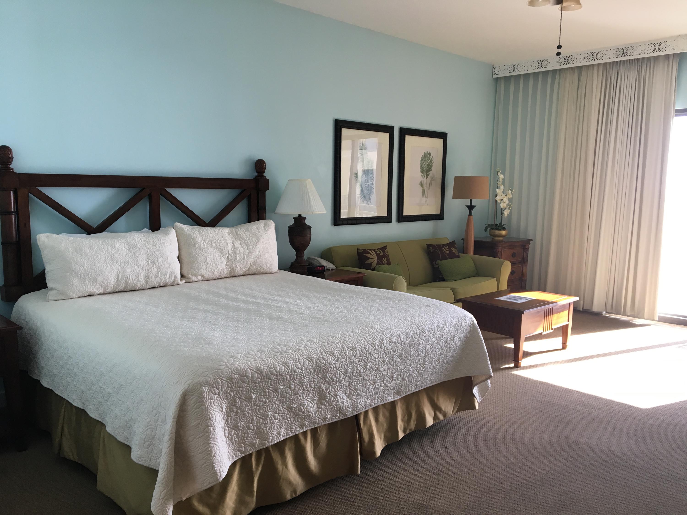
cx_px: 344
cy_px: 258
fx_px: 576
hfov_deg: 61.7
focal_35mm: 29
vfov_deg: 48.2
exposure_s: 1/40
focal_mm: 4.15
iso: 32
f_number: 2.2
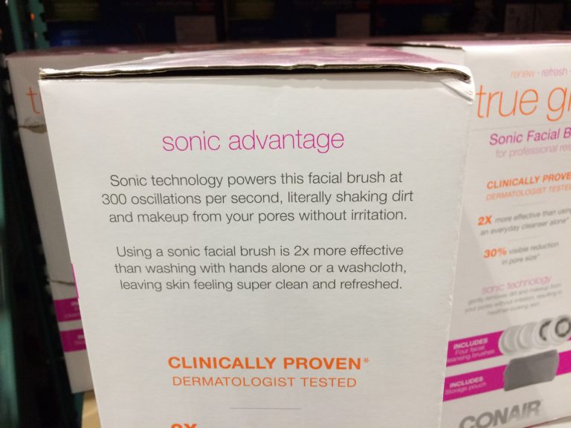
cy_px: 214
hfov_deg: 61.7
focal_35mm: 29
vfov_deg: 48.2
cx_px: 286
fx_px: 478
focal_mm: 4.15
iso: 125
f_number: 2.2
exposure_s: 1/30
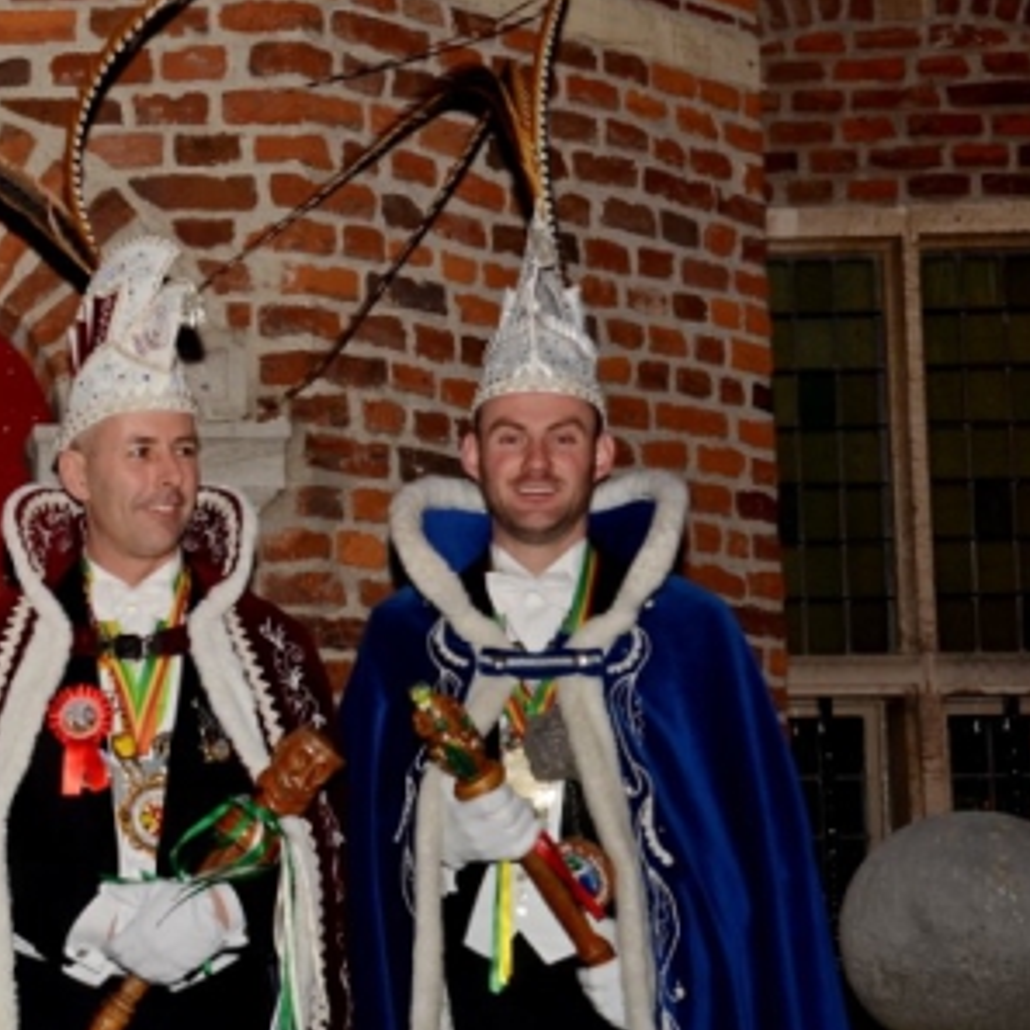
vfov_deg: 18.9
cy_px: 607
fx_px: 3097
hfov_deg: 17.9
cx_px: -206
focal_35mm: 92
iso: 400
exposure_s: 1/60
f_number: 7.1
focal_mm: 28
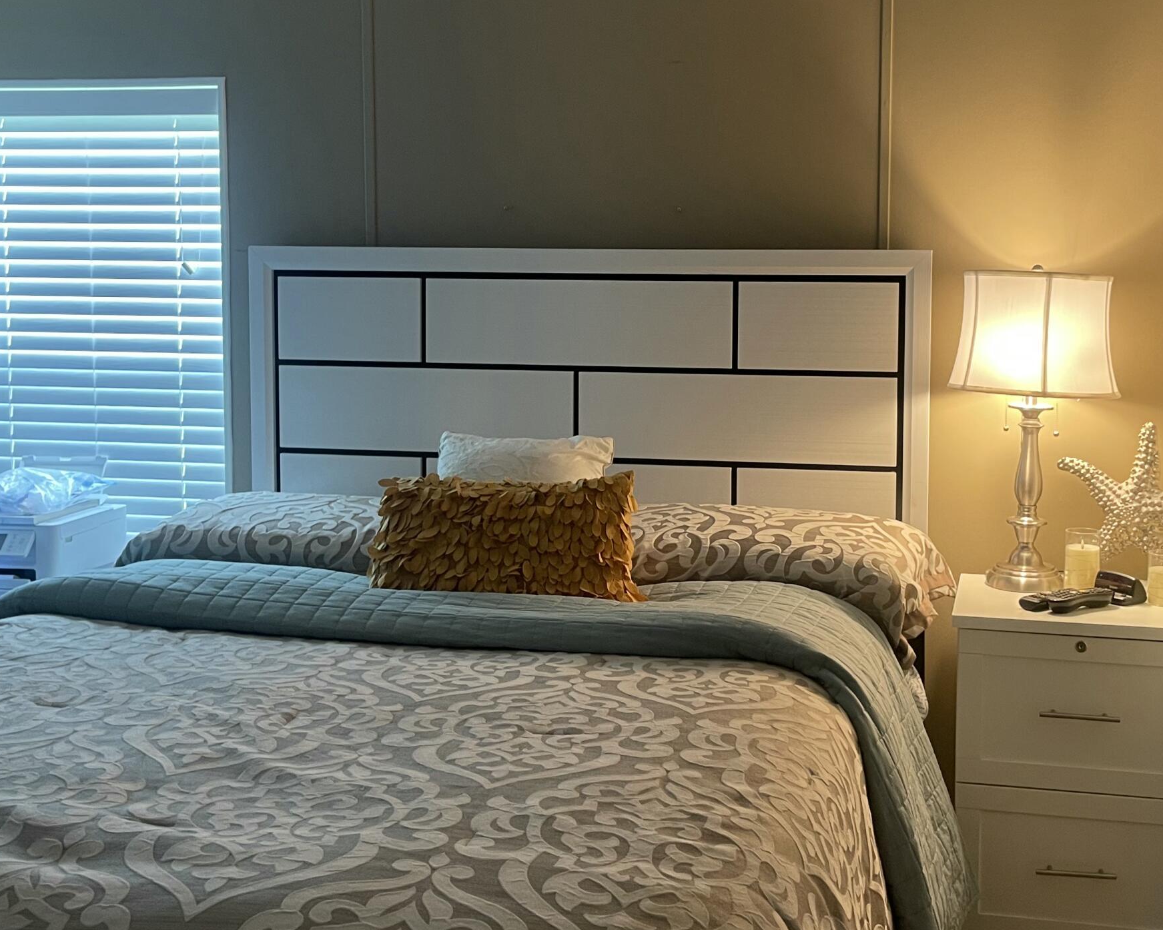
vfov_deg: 35.6
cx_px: 715
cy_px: 396
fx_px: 1445
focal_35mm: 42
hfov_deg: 43.5
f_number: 1.6
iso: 125
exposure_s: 1/60
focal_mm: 5.1
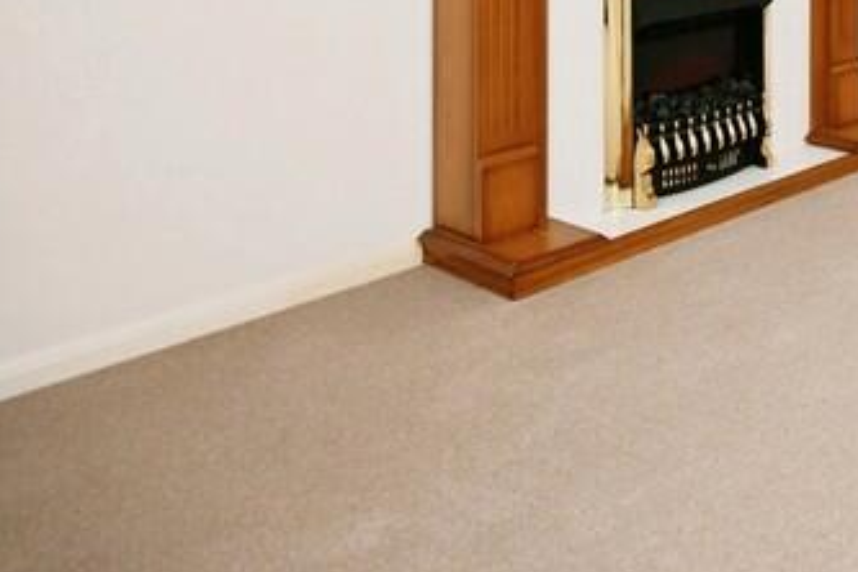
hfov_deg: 31.2
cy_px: -176
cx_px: 1193
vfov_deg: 26.4
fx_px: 1025
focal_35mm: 43
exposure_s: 1/60
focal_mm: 14
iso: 360
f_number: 4
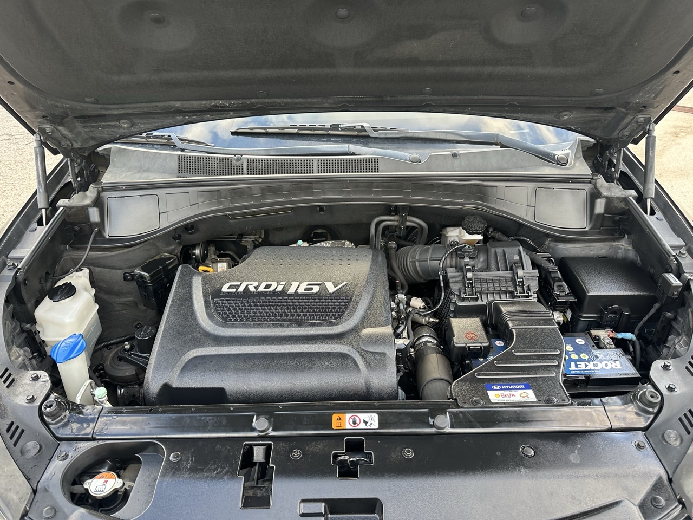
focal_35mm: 24
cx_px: 346
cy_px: 260
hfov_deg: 71.6
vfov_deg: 56.8
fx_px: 480
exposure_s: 1/151
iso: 125
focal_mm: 6.86
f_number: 1.78
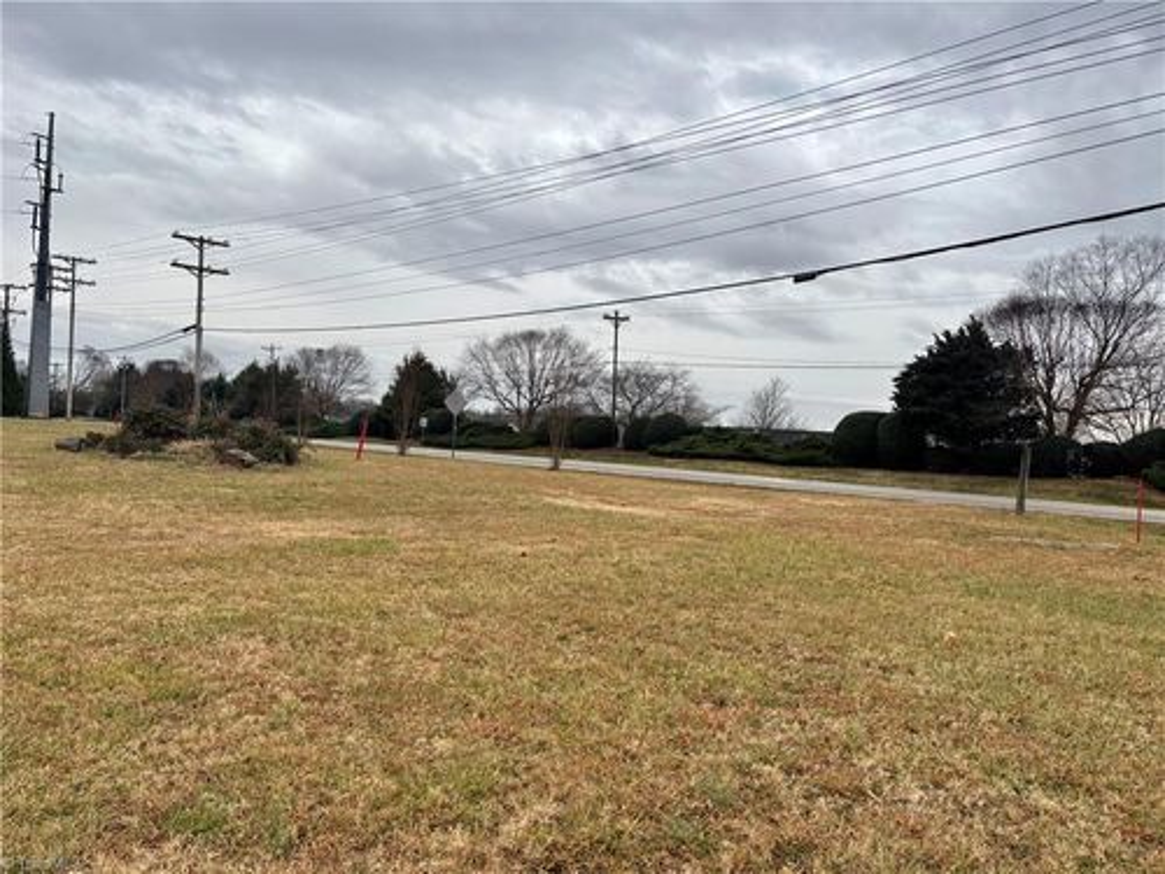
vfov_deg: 53.1
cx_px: 582
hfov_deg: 67.3
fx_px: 875
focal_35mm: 26
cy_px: 437
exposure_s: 1/684
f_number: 1.6
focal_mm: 5.96
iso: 50
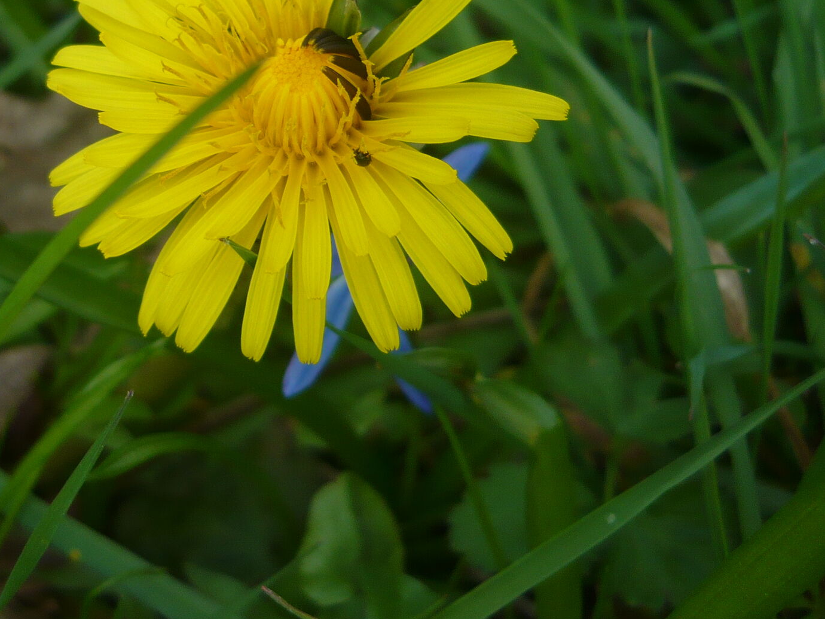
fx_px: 1311
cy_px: 118
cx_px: 138
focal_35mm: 55
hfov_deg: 33.7
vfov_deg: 26.0
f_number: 2.8
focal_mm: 5.5
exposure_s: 1/320
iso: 100
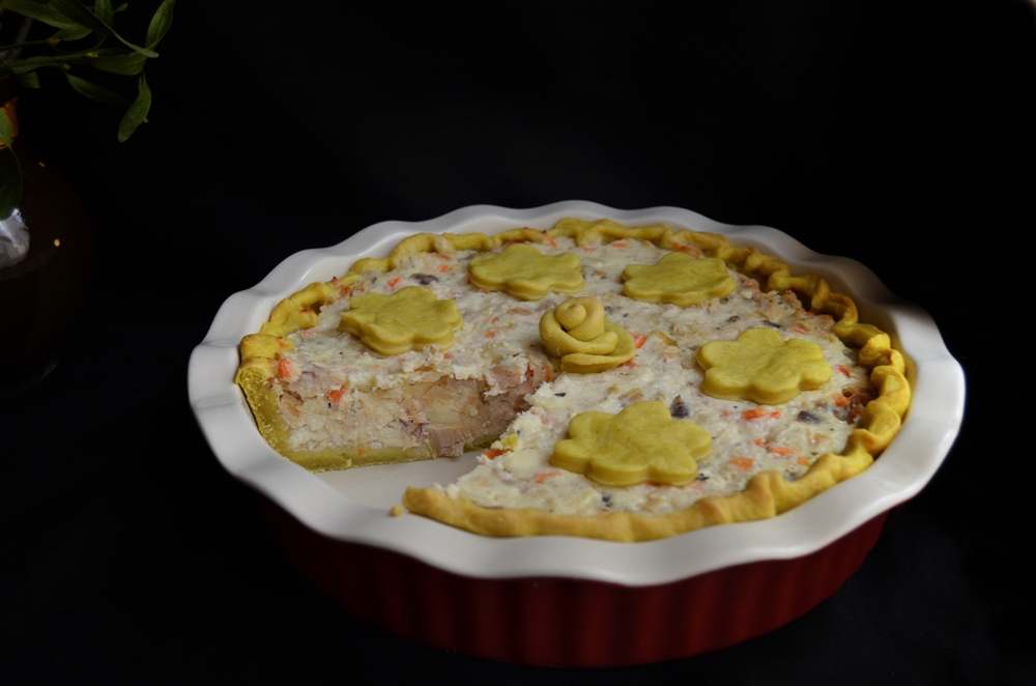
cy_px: 343
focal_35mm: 39
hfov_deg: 49.6
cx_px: 518
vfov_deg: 34.1
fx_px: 1120
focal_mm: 26
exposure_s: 1/50
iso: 320
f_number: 5
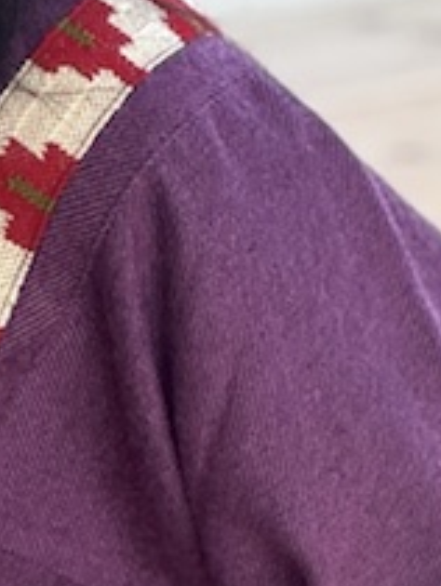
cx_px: -543
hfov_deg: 4.0
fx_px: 6187
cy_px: 477
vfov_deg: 5.4
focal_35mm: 365
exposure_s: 1/99
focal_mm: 9
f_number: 2.8
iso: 80
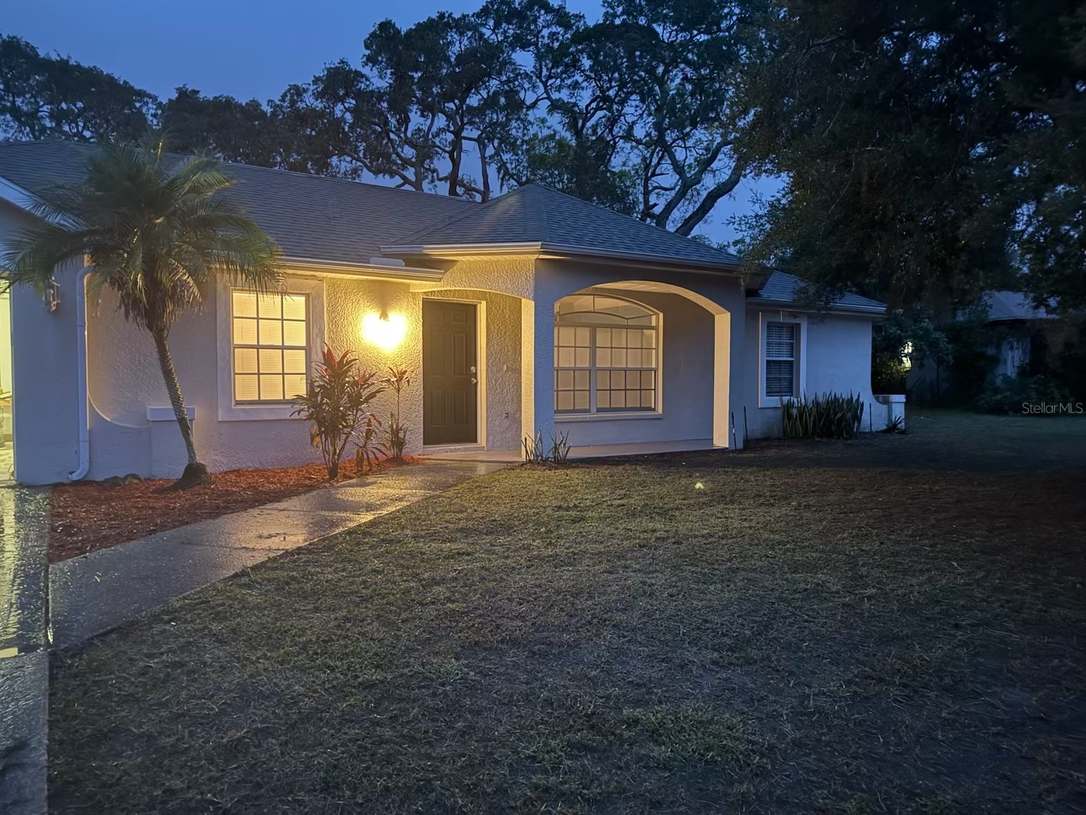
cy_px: 408
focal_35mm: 24
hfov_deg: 71.6
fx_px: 753
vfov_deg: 56.8
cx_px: 543
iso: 1250
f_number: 1.78
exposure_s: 1/12
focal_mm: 6.76
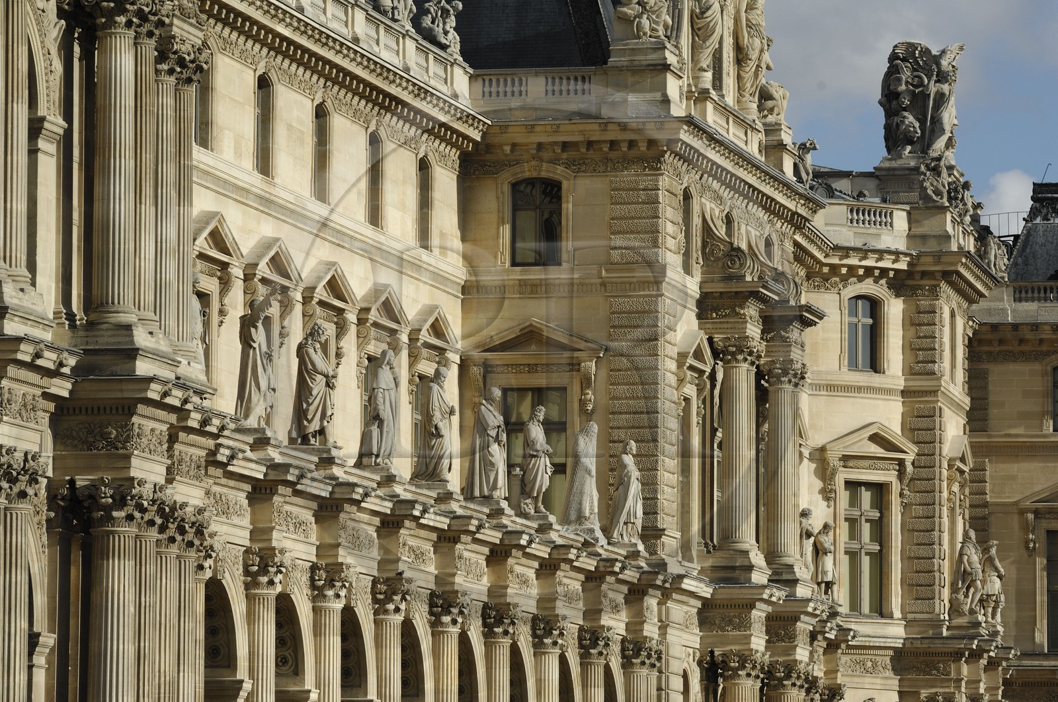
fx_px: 6163
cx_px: 529
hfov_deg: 9.8
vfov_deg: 6.5
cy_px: 351
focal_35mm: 210
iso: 100
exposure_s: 1/200
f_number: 11
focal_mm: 140
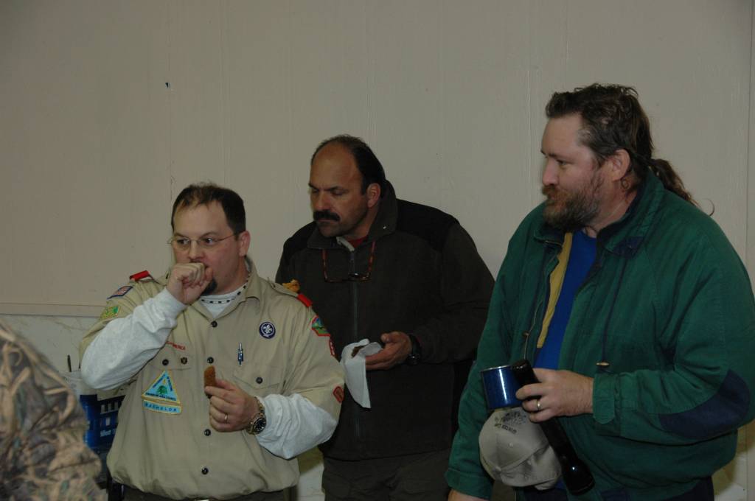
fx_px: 2199
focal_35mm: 105
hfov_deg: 19.5
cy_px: 250
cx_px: 378
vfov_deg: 13.0
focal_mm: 70
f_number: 5.6
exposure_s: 1/60
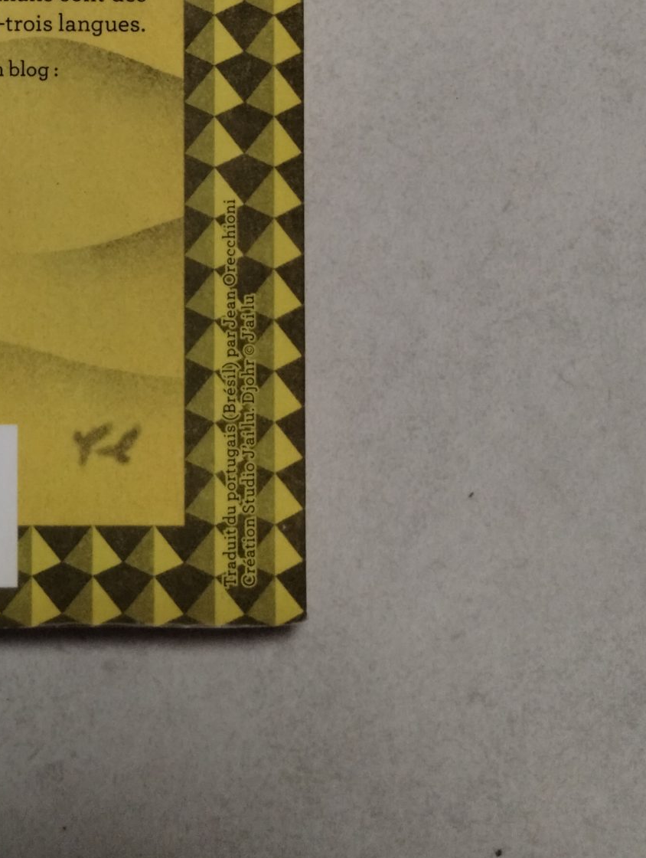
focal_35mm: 64
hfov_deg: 21.7
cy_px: -38
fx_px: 1588
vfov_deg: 28.0
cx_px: -80
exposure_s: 1/33.3
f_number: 1.8
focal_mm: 4.27
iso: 356
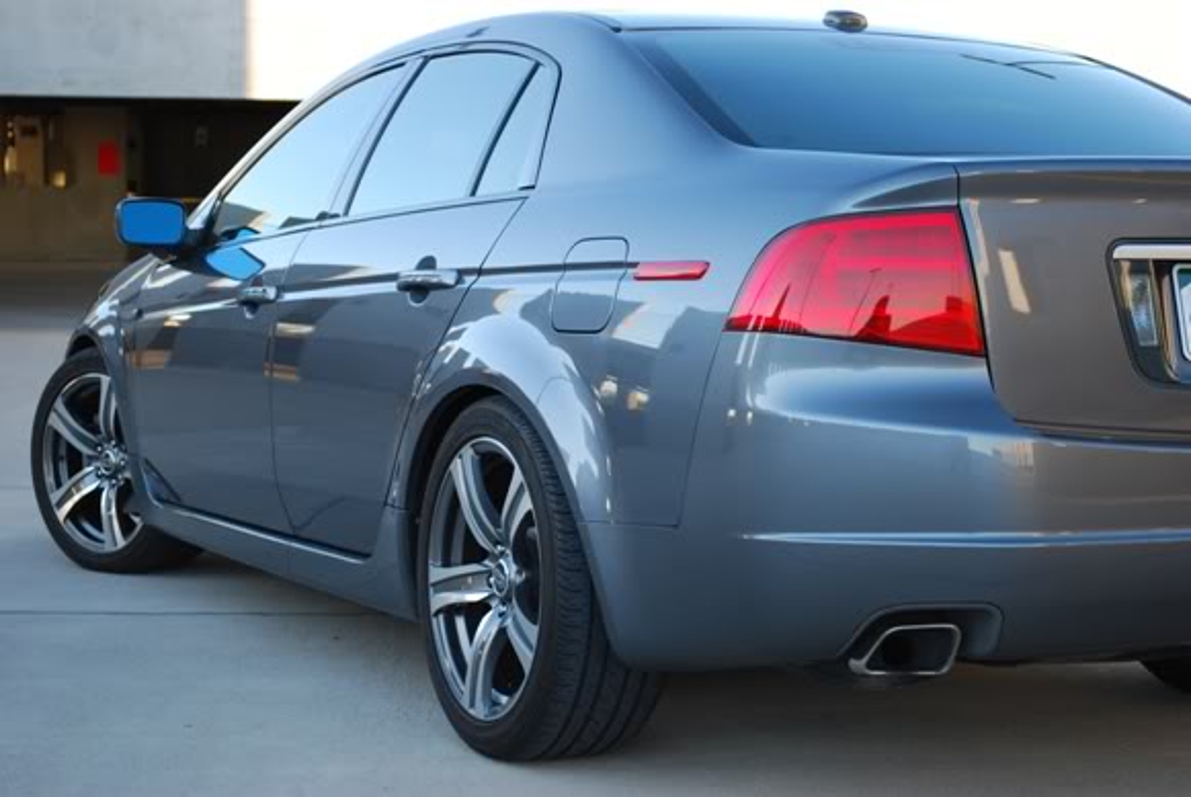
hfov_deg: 28.0
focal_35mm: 72
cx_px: 596
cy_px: 398
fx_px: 2385
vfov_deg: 19.0
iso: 200
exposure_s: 1/60
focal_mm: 48
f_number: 5.6
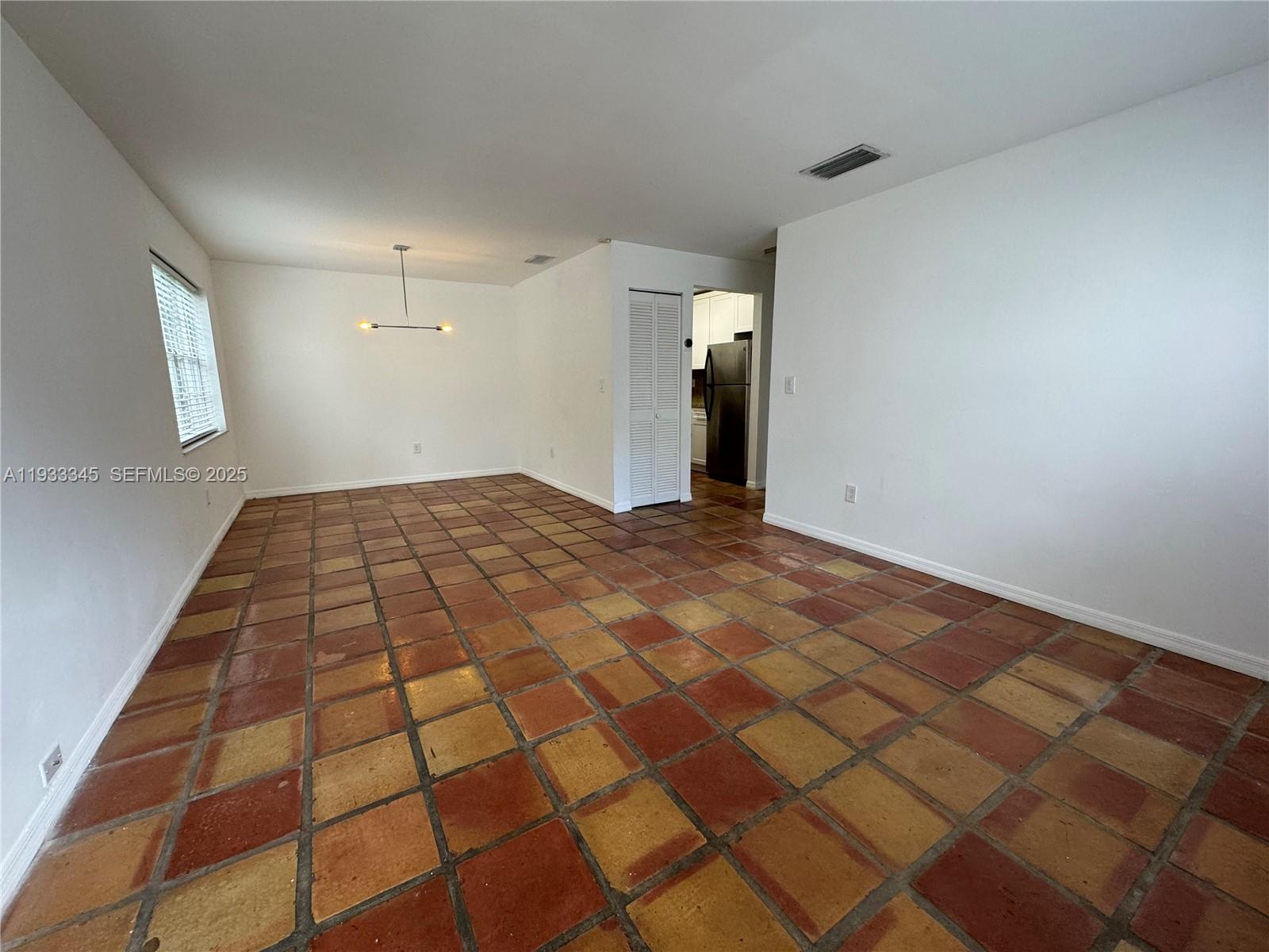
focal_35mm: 14
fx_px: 513
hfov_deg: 102.1
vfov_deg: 85.7
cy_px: 476
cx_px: 634
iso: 200
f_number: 2.2
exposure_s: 1/120
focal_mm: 2.22
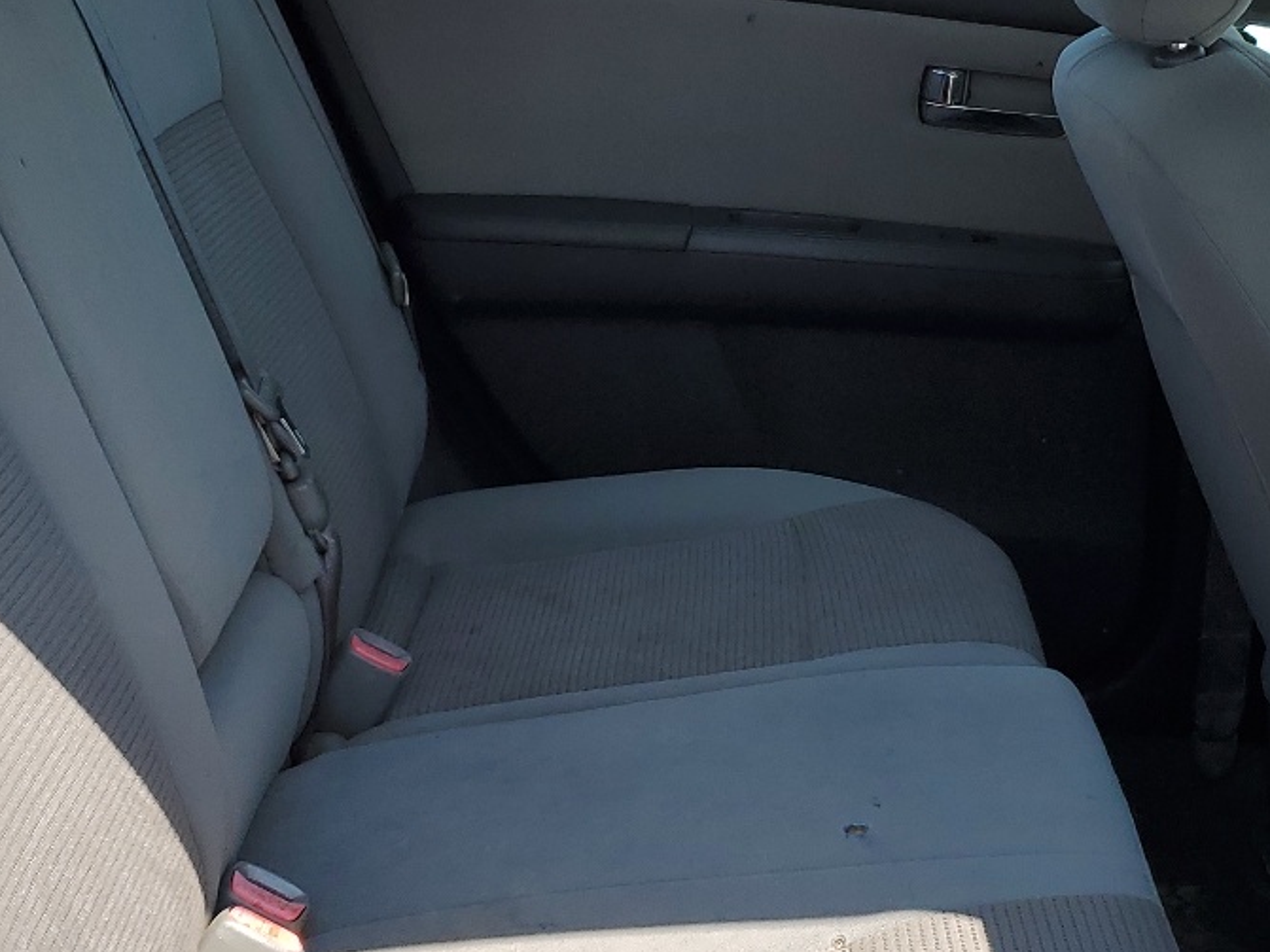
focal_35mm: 62
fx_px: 2274
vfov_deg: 23.6
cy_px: 466
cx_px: 804
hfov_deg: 31.0
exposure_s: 1/1000
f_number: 1.5
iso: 50
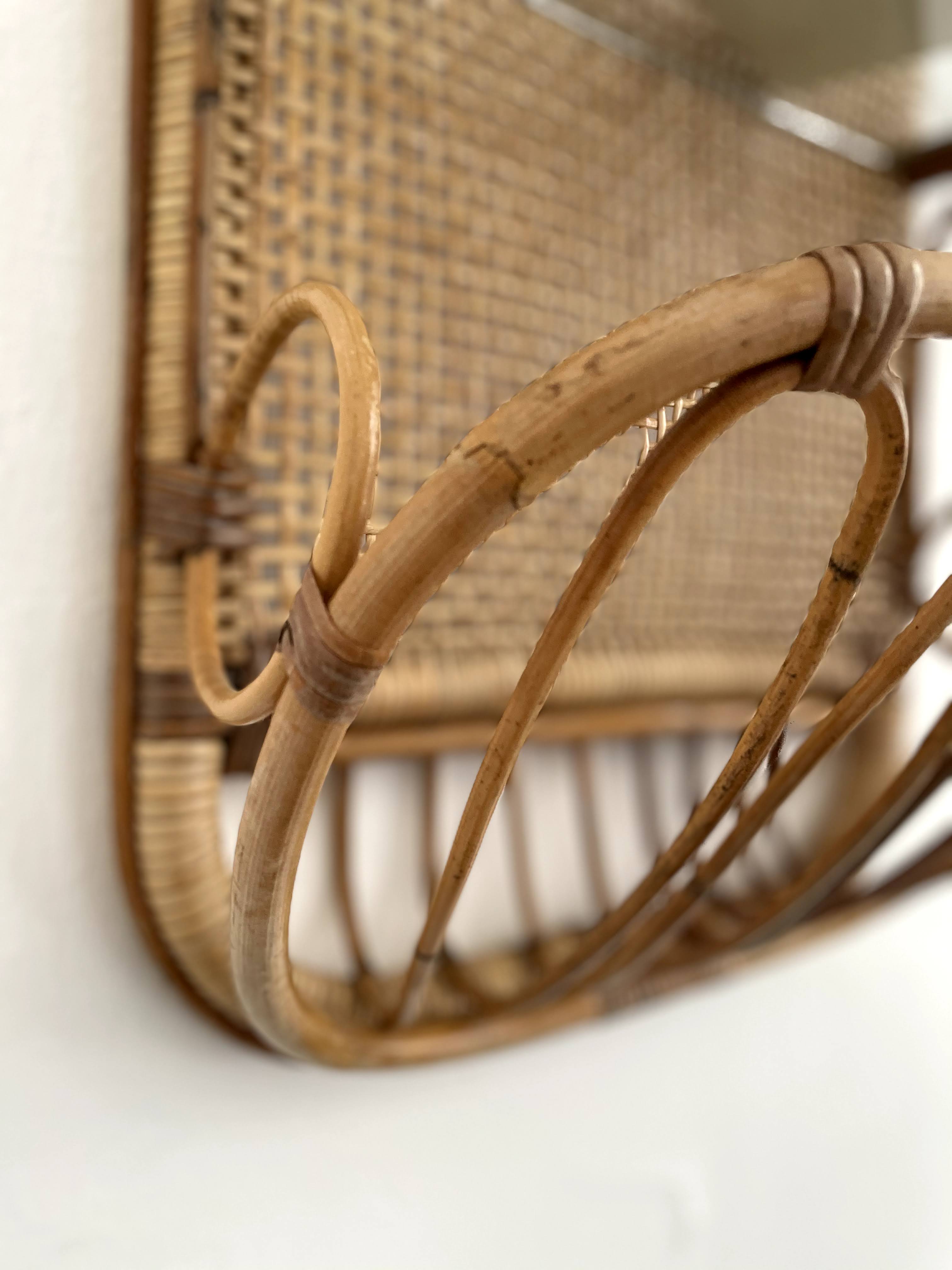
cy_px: 635
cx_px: 476
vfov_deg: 67.3
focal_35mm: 26
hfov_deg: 53.1
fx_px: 953
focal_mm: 4.2
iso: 200
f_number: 1.6
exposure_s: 1/60
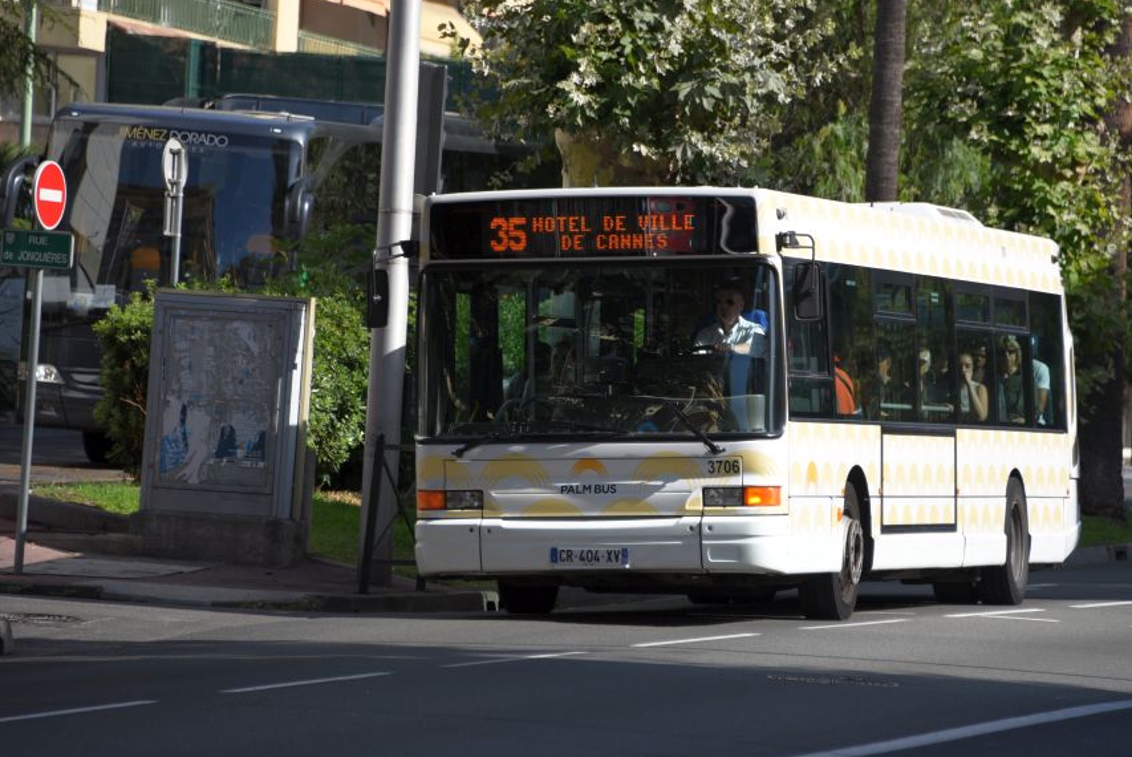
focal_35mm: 252
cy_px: 344
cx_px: 638
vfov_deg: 5.5
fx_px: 7929
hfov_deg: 8.2
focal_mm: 210
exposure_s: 1/400
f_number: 5.6
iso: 100
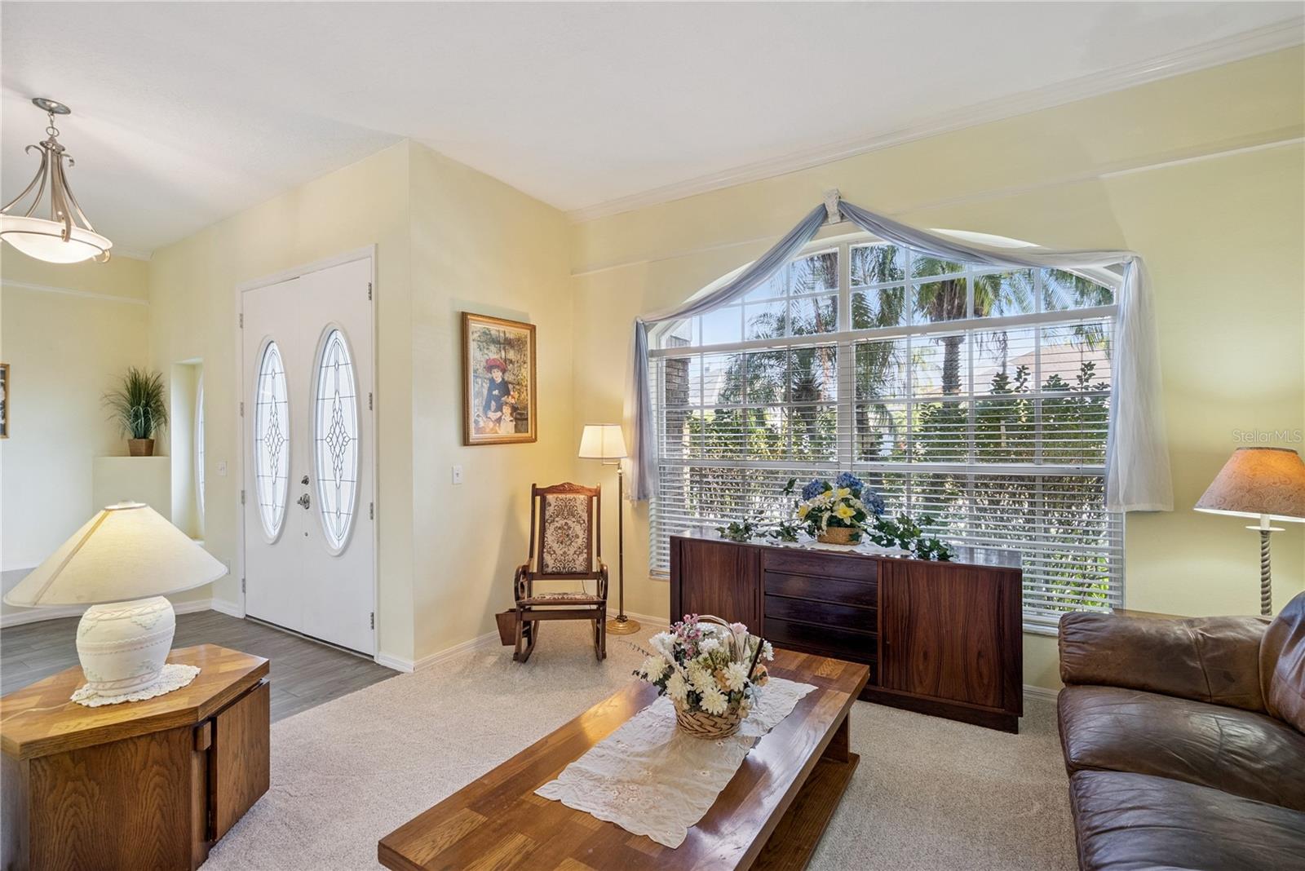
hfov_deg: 96.7
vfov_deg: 73.8
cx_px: 652
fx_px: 580
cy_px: 436
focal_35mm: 16
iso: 800
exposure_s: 1/40
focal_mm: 16
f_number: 9
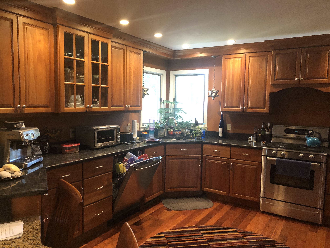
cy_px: 124
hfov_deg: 63.4
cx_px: 165
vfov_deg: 49.7
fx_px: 267
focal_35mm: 28
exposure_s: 1/15
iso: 100
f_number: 1.8
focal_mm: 3.99
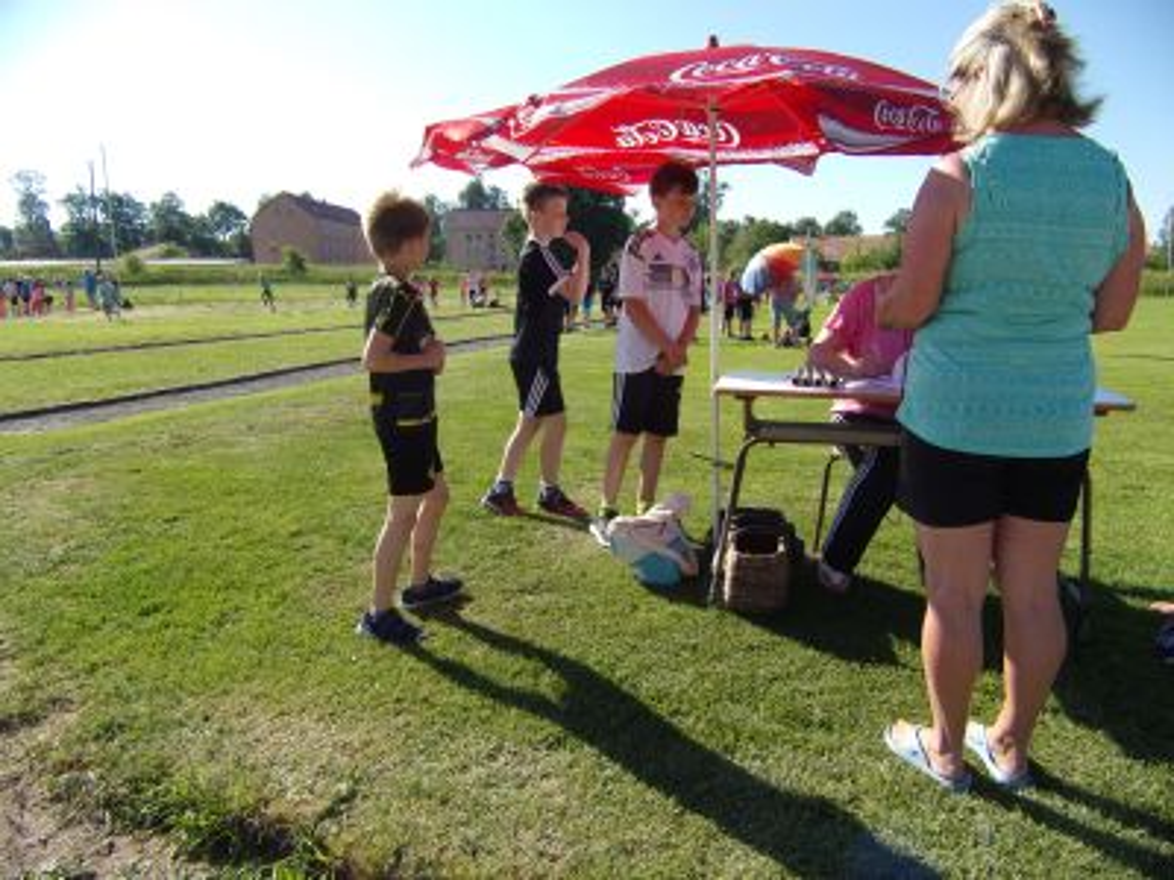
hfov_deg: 69.4
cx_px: 587
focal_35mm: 25
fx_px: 848
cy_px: 440
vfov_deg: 54.9
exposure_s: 1/750
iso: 80
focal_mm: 4.5
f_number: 3.5
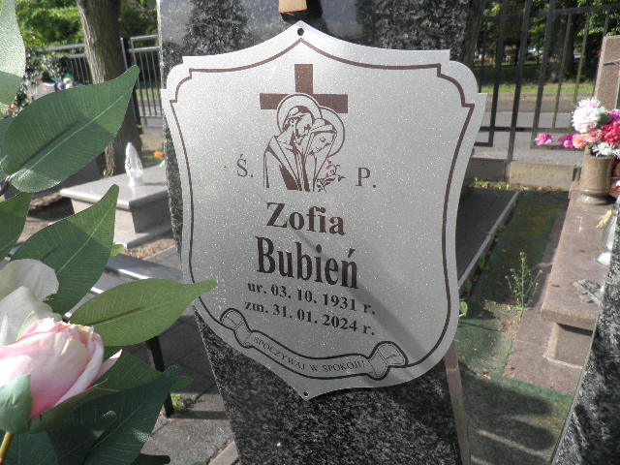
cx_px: 310
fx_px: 430
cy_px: 232
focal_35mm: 24
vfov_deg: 56.8
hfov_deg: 71.6
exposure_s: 1/80
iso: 64
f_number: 8.3
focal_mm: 4.3
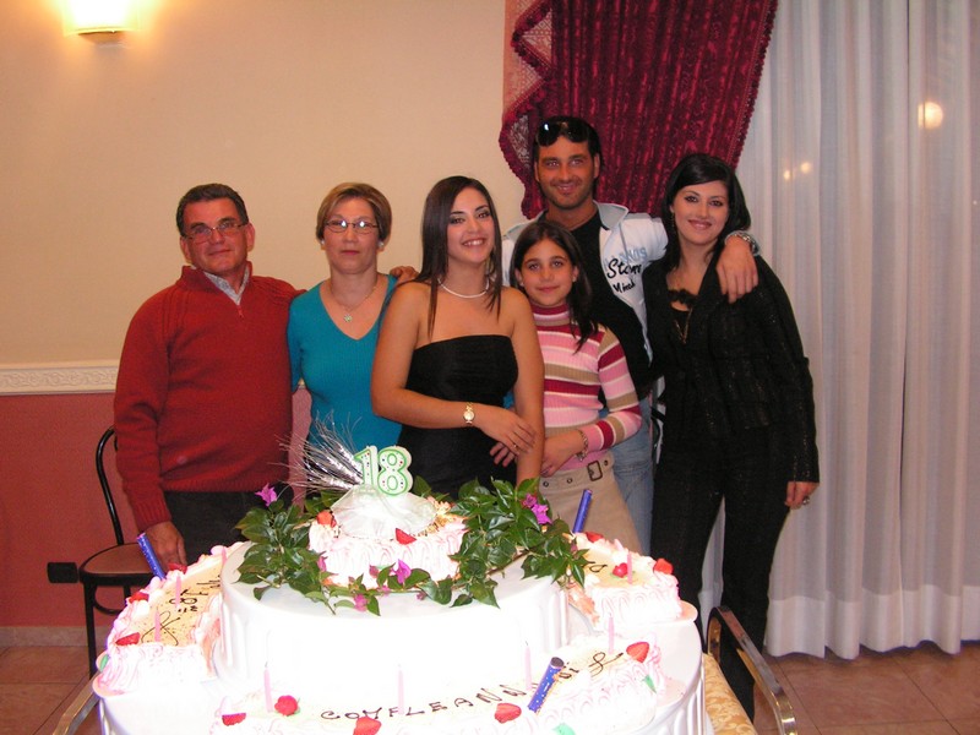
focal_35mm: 36
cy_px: 368
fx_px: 1019
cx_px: 490
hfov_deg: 51.4
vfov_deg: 39.7
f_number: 3.2
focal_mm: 6
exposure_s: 1/40
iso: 200
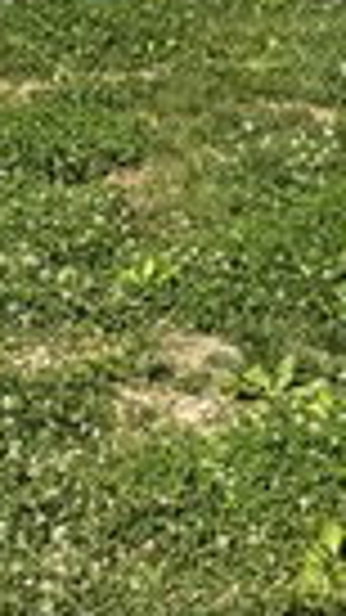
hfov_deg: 9.2
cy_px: -549
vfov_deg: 14.3
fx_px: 2122
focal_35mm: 130
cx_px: -54
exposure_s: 1/4950
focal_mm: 6.76
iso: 80
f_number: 1.78
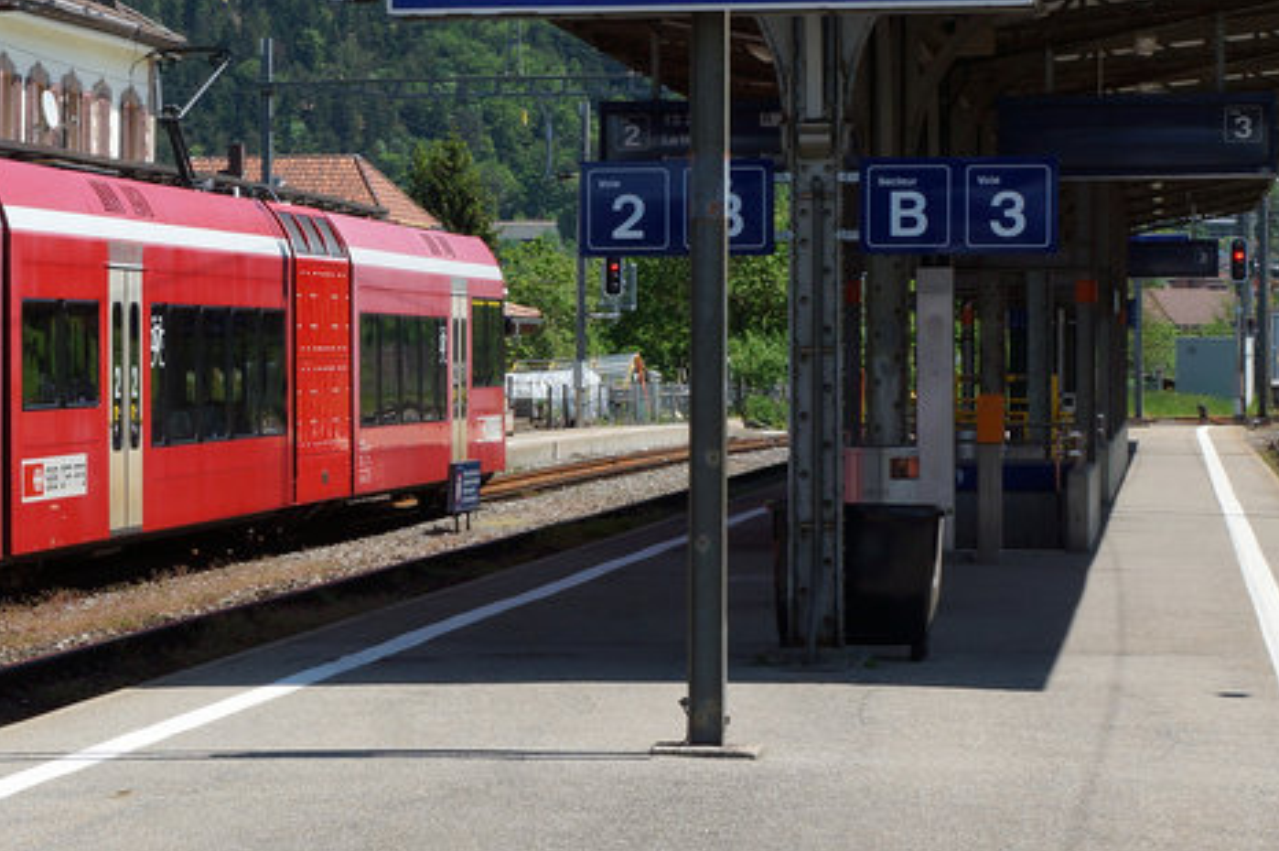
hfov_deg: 14.8
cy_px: 324
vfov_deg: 10.1
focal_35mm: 135
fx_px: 4803
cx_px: -77
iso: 100
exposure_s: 1/160
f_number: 13
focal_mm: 35
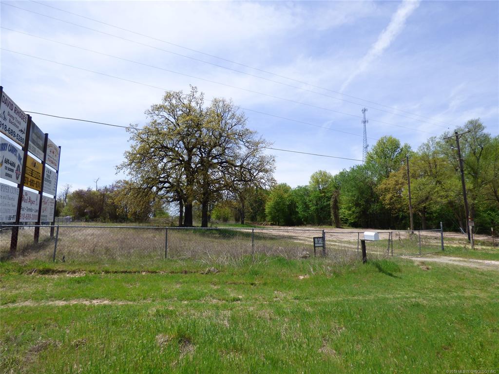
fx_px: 288
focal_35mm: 20
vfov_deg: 66.0
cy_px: 187
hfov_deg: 81.7
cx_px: 250
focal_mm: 3.58
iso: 100
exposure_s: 1/2000
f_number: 2.8
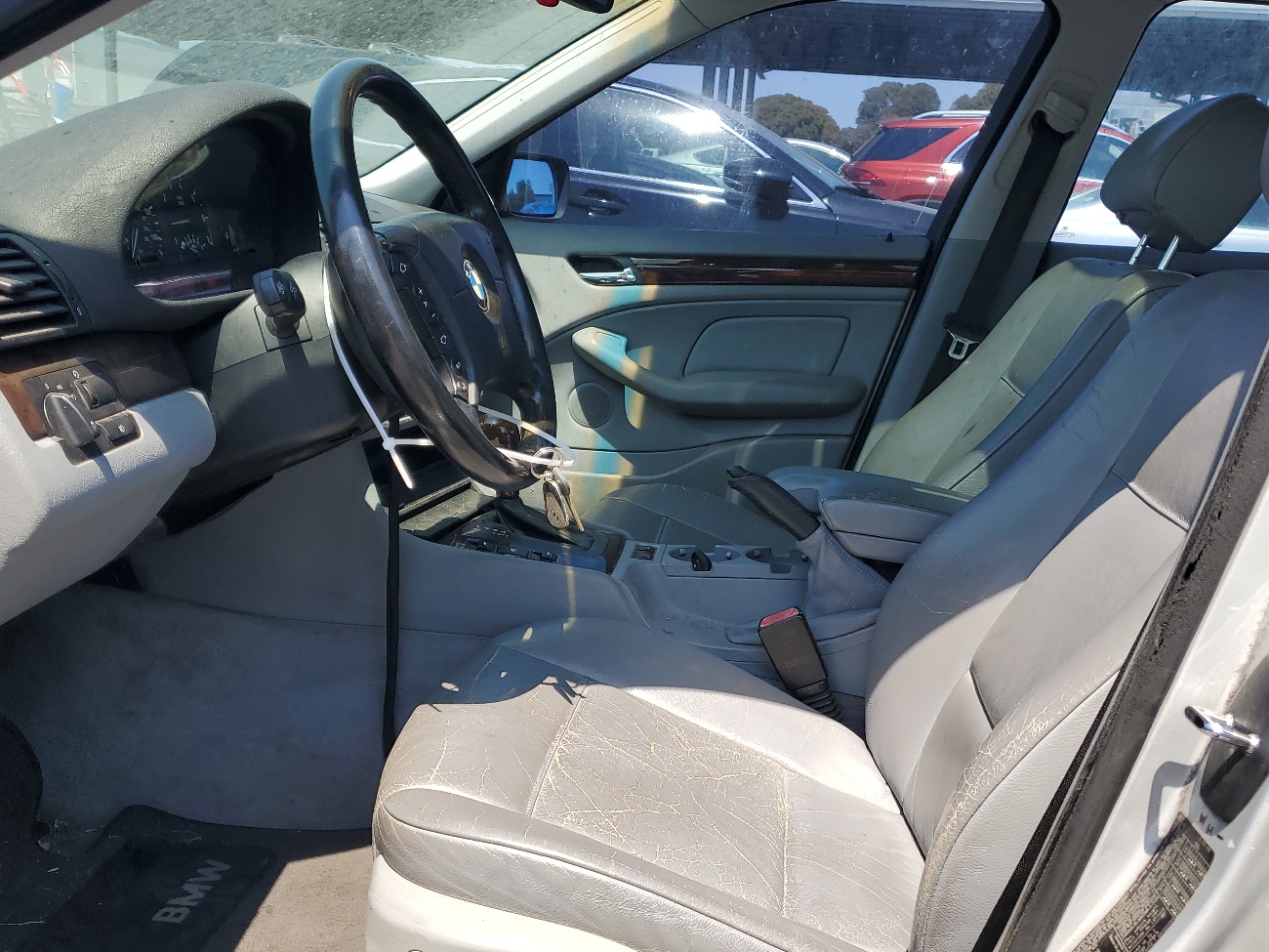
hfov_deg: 56.8
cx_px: 624
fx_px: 1173
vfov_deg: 44.1
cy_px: 539
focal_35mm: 32
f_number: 1.5
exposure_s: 1/1111
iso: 50
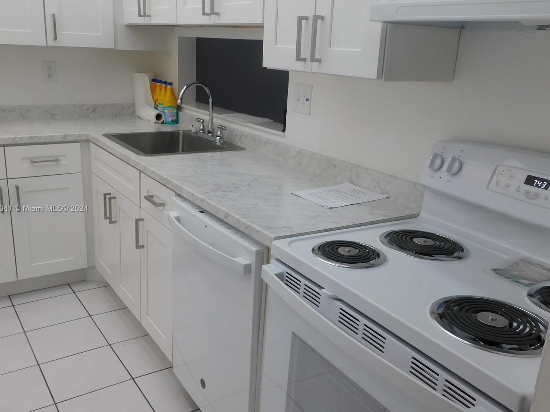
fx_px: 508
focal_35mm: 32
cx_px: 264
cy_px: 209
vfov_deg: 44.2
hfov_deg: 56.8
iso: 125
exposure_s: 1/50
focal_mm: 5.3
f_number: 3.2
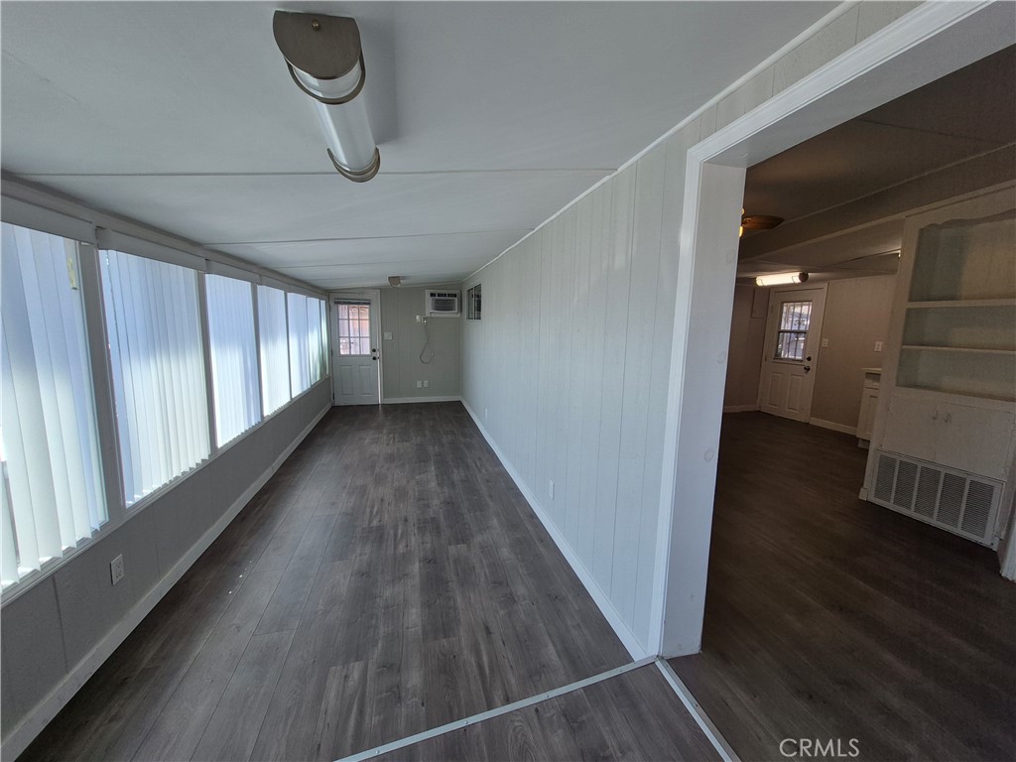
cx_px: 508
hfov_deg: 106.2
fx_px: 382
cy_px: 381
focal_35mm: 13
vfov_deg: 89.9
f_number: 2.2
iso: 40
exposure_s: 1/163
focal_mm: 1.74
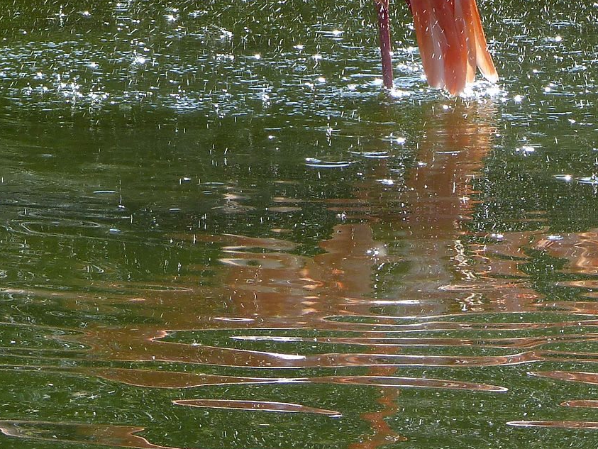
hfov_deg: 3.8
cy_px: -107
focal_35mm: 515
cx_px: 416
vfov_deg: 2.9
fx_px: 8901
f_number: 4
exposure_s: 1/400
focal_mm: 32.5
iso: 100
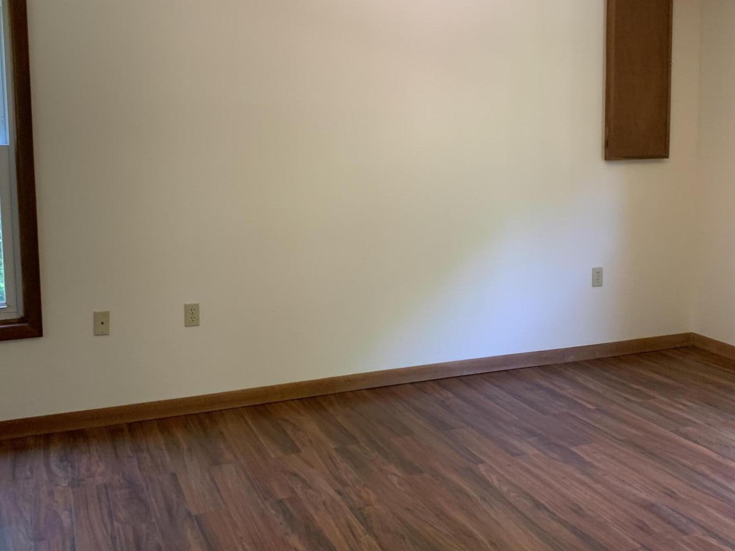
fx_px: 807
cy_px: 198
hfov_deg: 49.0
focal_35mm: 38
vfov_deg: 37.4
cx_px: 383
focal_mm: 4.25
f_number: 1.8
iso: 250
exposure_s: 1/60
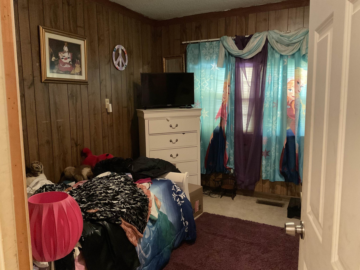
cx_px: 180
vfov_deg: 48.2
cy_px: 135
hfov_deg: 61.7
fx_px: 302
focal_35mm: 29
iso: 500
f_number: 1.8
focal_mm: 3
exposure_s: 1/24
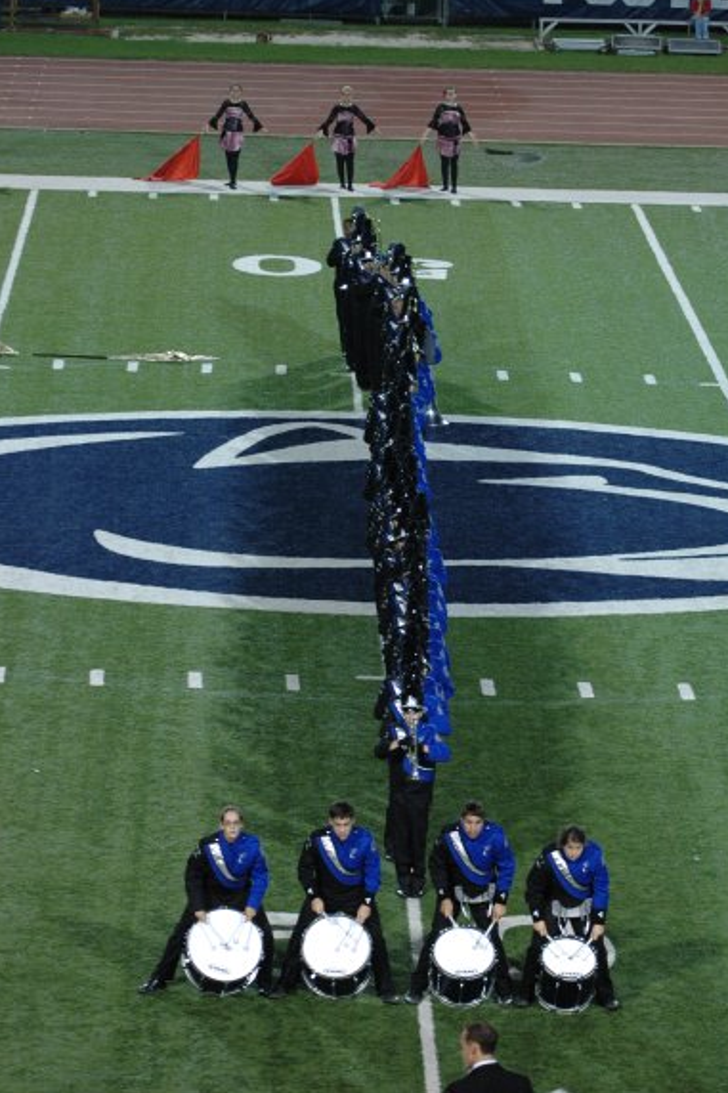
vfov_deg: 11.9
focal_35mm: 173
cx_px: 364
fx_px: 5250
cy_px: 537
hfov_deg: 7.9
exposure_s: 1/60
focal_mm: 110
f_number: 2.8
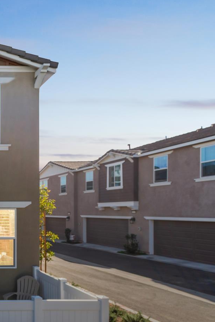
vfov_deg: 59.2
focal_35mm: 31
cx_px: -102
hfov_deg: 28.6
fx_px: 278
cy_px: 208
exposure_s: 1/250
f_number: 8
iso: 100
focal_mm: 14
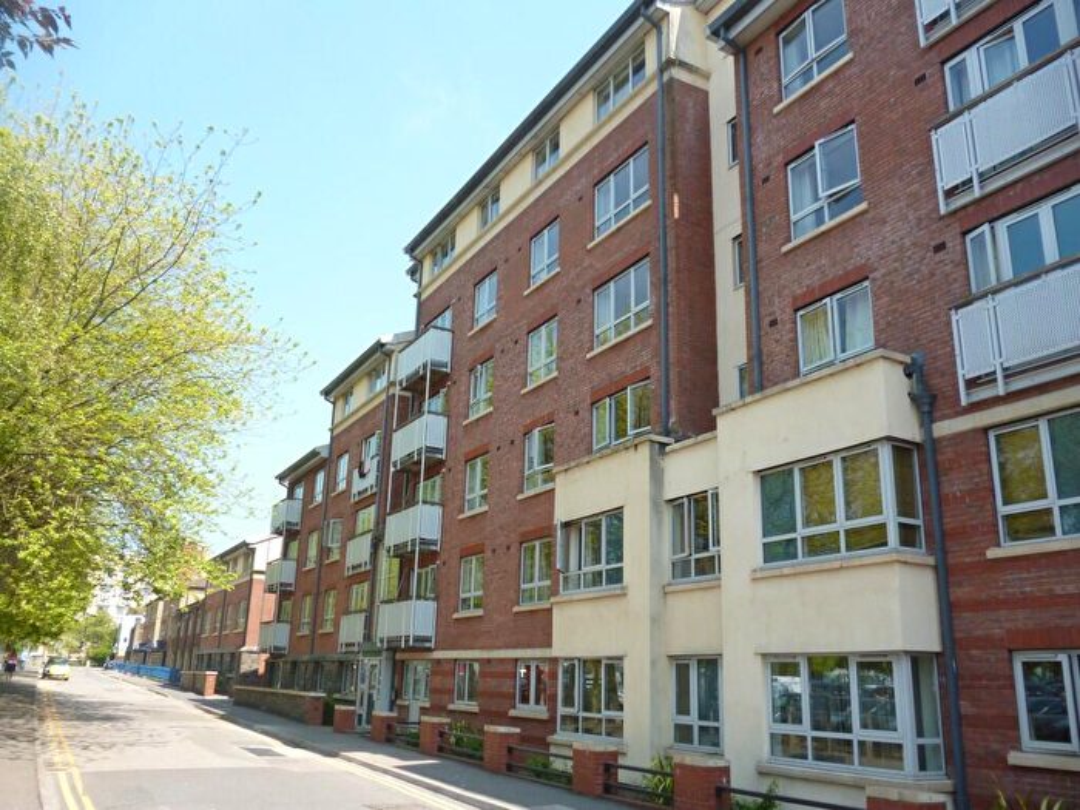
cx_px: 540
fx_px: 874
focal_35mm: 28
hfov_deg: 63.4
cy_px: 405
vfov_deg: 49.7
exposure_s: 1/400
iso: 100
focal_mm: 5
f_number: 3.1
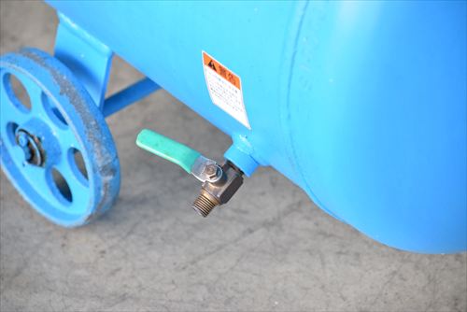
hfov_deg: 10.5
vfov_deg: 7.1
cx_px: 234
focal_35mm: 195
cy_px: 156
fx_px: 2531
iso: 1250
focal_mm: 130
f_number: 6.3
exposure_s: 1/40
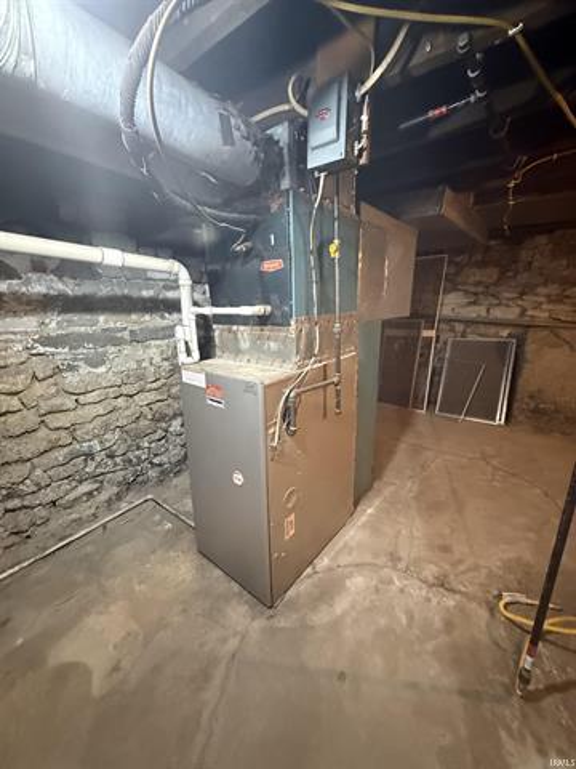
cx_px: 288
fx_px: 311
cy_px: 384
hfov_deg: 85.7
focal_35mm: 14
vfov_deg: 102.1
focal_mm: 2.22
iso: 1000
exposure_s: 1/40
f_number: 2.2
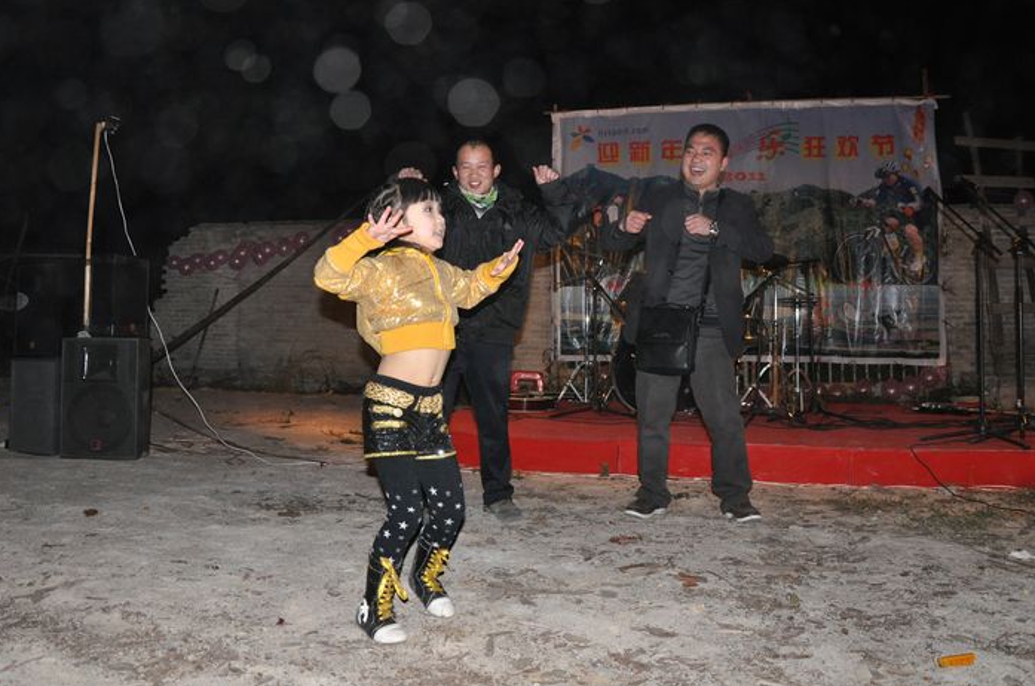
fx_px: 890
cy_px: 293
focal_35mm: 31
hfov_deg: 60.3
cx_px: 490
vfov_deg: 42.1
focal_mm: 18
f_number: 3.5
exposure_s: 1/60
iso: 800
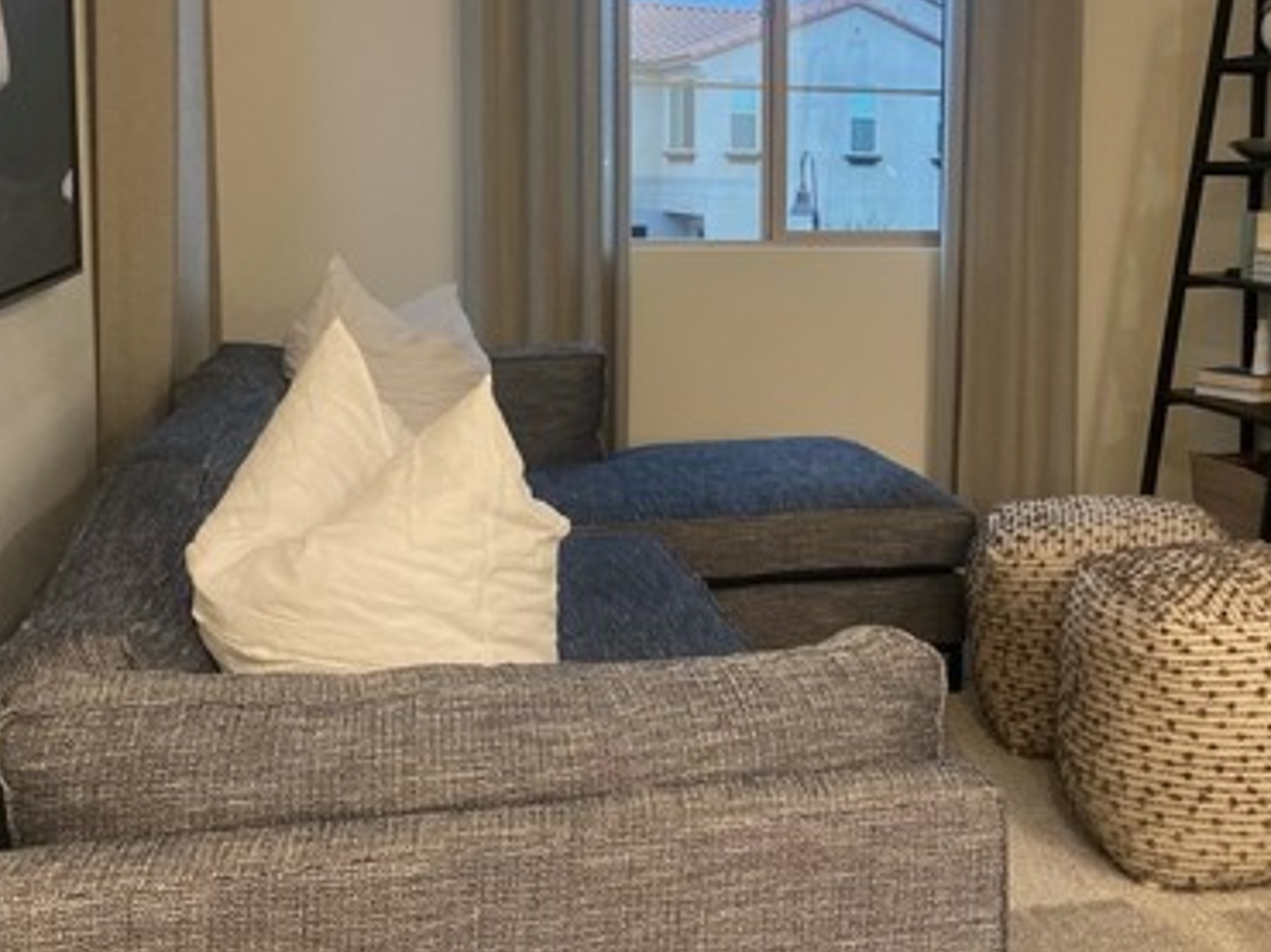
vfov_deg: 31.9
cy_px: 330
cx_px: 938
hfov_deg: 41.0
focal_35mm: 45
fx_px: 1651
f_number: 1.8
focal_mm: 4.25
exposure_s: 1/40
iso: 320
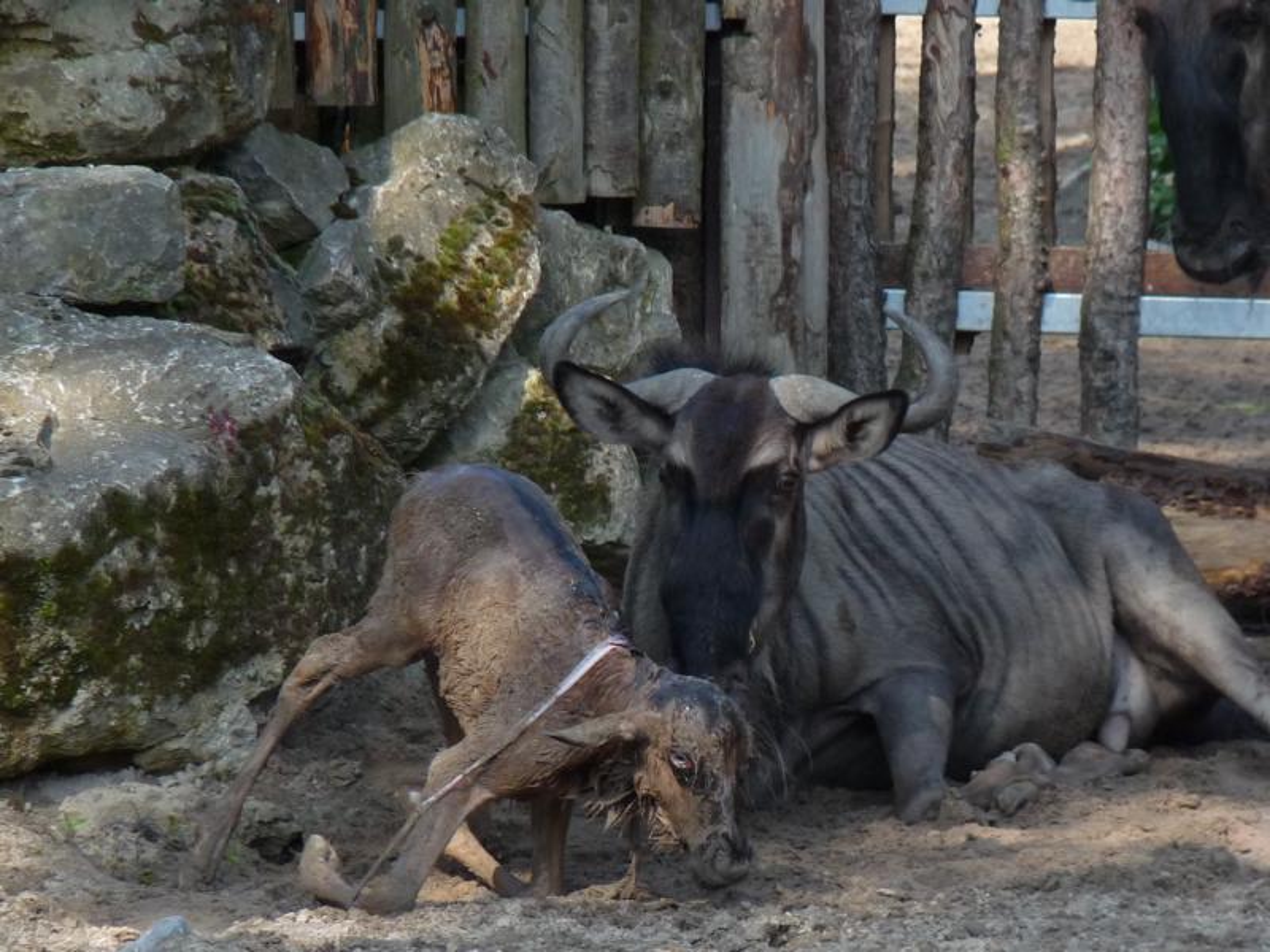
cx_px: 635
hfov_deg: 4.2
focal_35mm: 473
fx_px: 17354
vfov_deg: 3.1
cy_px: 476
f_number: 4
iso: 200
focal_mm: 58.5
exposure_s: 1/500
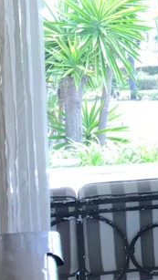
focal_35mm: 149
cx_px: 460
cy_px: 146
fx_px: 1108
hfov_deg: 7.3
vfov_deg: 14.4
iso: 20
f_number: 1.8
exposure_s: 1/125
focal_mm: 3.99
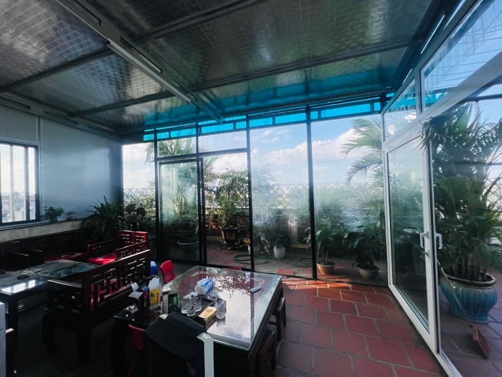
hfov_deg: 106.2
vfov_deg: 89.9
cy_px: 188
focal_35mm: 13
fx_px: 189
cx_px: 251
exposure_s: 1/595
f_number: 1.8
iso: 32
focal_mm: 1.57
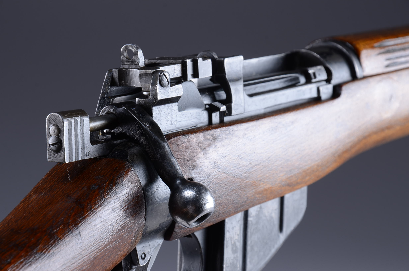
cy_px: 136
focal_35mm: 158
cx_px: 204
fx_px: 1786
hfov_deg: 13.1
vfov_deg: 8.7
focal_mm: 105
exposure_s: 1/50
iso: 125
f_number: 13
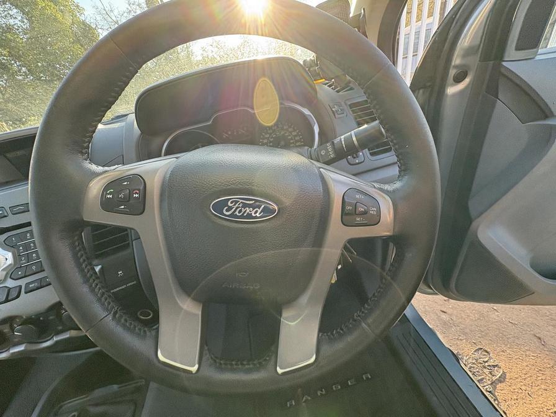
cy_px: 208
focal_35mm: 14
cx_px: 278
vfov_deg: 85.7
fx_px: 225
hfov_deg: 102.1
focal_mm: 2.22
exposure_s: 1/99
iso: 50
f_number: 2.2
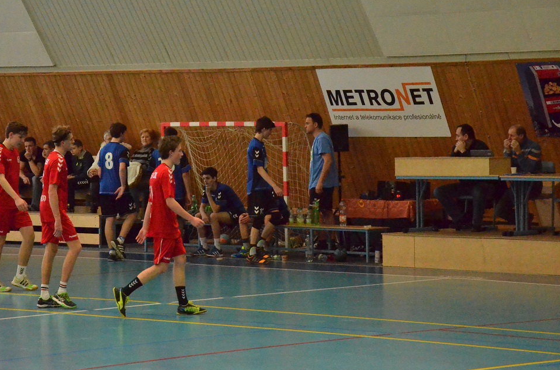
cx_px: 234
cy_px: 179
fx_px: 2492
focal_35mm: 161
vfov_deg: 8.5
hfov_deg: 12.8
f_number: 6.3
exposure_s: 1/1000
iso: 6400
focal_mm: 85
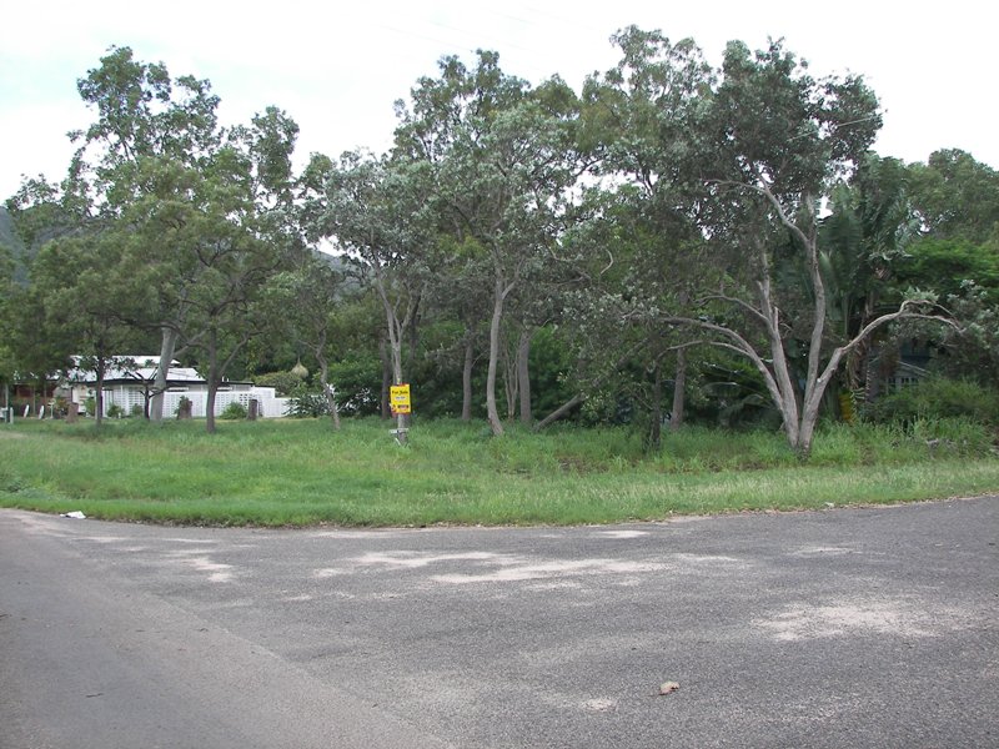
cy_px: 374
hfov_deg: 51.4
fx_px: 1039
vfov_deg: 39.7
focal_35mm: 36
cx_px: 500
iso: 50
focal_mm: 6
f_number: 2.8
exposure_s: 1/400
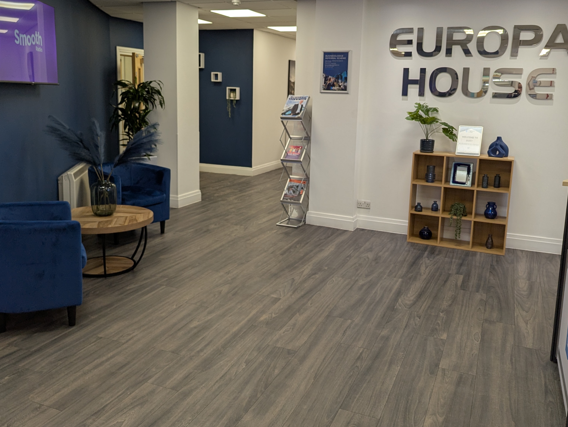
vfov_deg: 44.0
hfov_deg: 56.7
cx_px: 285
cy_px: 171
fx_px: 526
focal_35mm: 32
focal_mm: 6.81
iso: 93
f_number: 1.85
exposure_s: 1/100
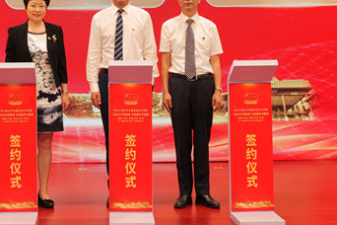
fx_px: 842
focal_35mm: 90
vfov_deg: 15.0
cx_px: 88
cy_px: 18
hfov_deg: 22.4
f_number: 4.5
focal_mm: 44
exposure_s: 1/125
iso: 1000
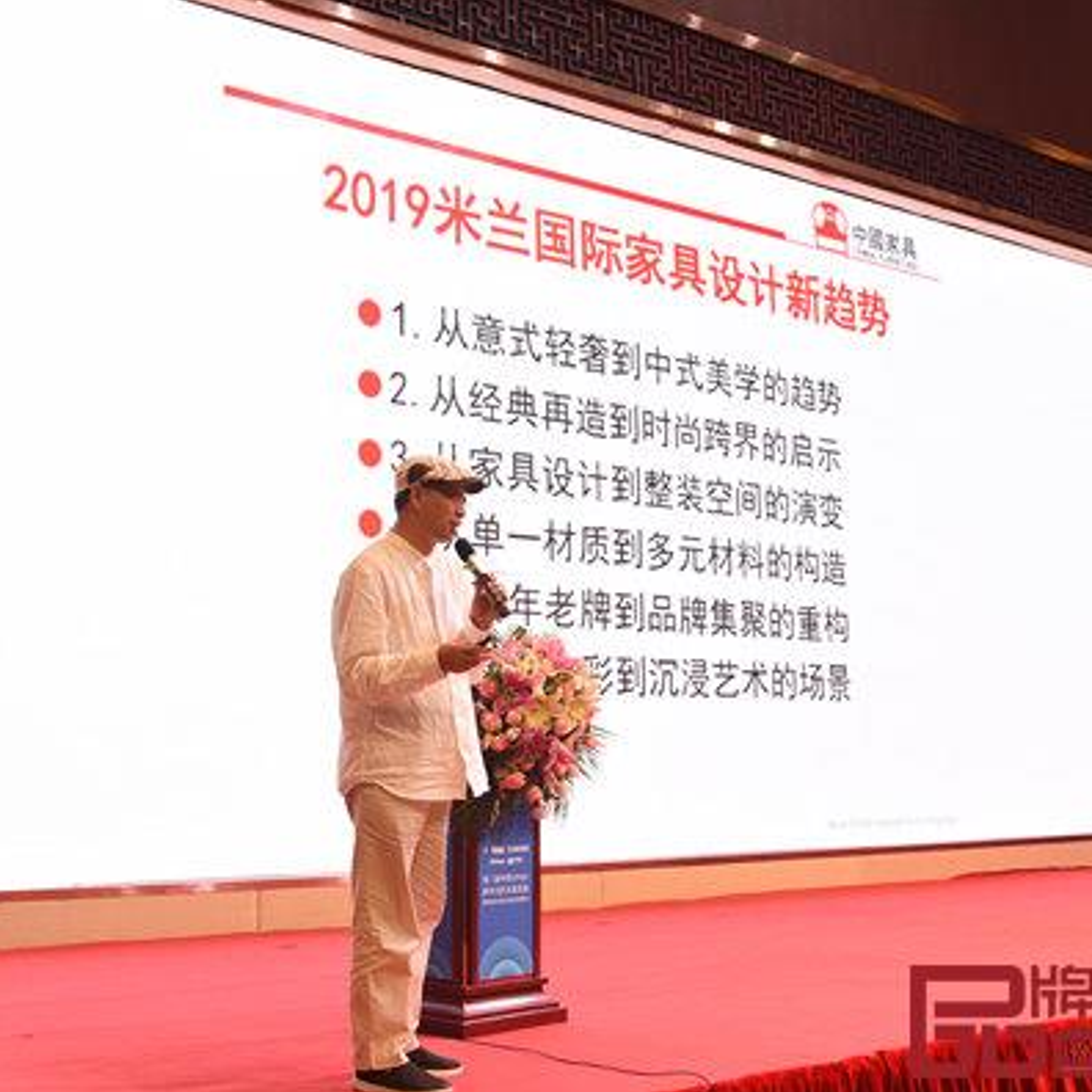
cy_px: 547
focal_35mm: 45
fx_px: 1606
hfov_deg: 37.5
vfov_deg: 37.6
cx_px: 485
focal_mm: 35
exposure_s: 1/100
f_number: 6.3
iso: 1600
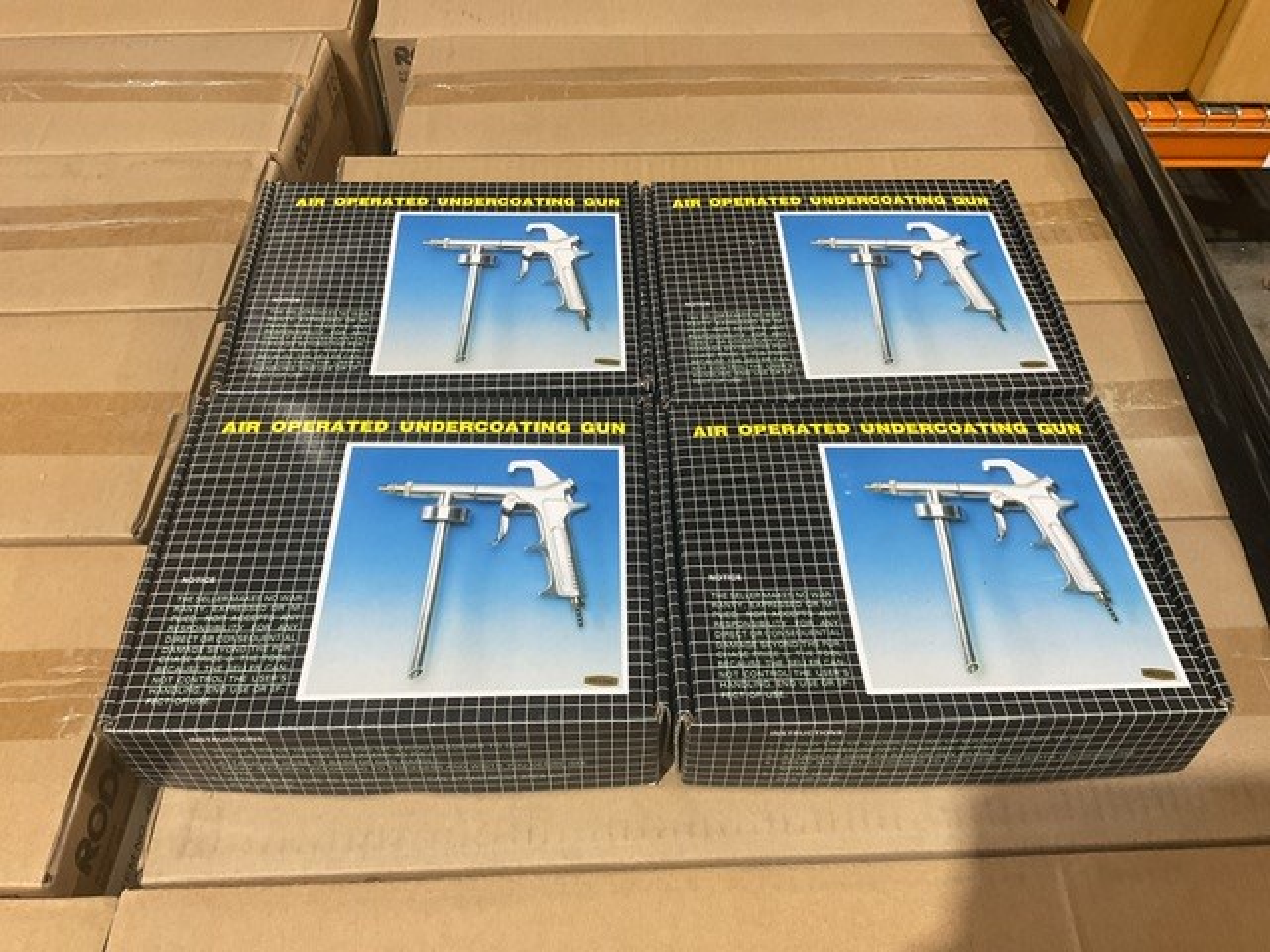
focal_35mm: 29
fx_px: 1064
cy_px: 476
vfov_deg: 48.2
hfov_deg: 61.7
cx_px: 635
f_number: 1.8
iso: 100
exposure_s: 1/50
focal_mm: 3
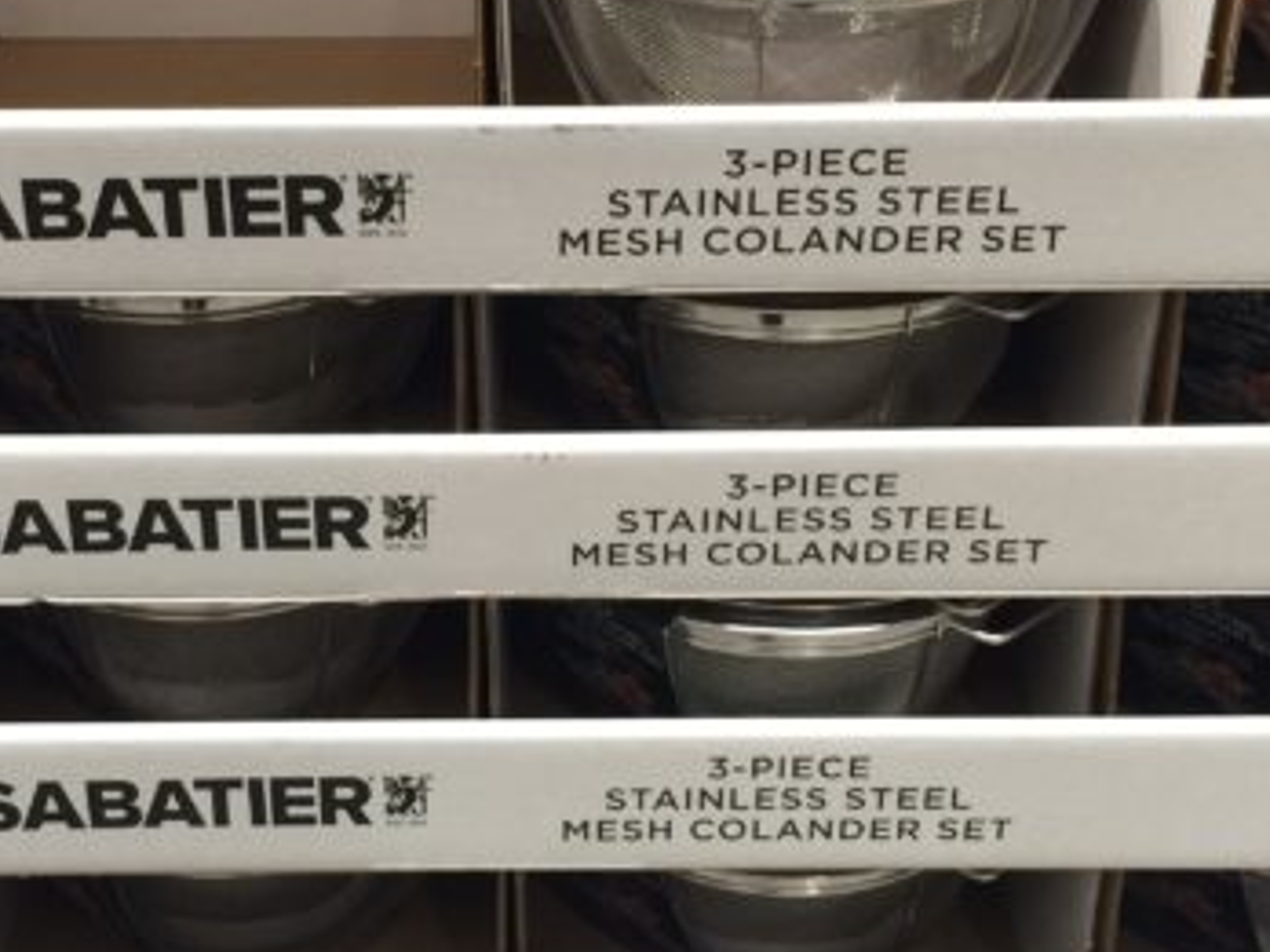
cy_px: 295
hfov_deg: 30.2
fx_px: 2348
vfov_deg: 22.8
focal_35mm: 64
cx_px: 485
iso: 100
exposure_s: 1/33
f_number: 2.2
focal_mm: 4.15
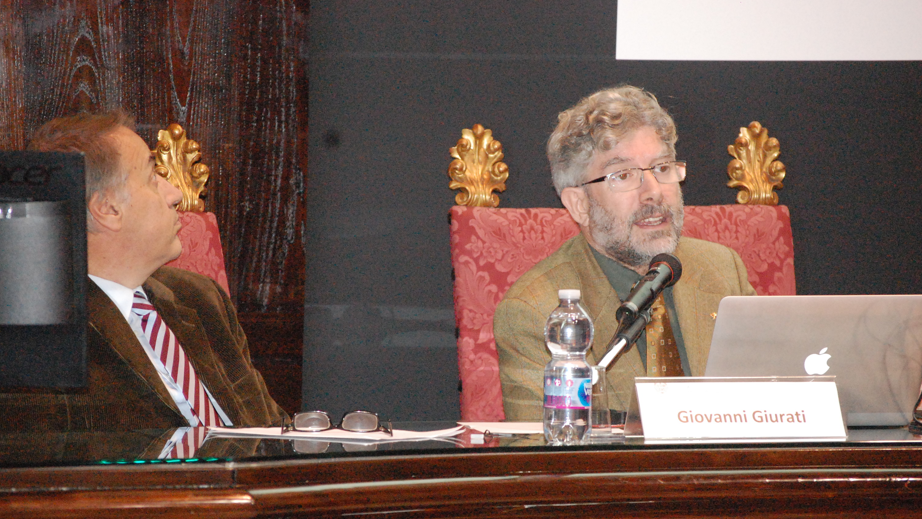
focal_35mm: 197
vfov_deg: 6.2
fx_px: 4805
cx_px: 461
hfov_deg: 11.0
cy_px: 281
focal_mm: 125
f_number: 5.6
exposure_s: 1/60
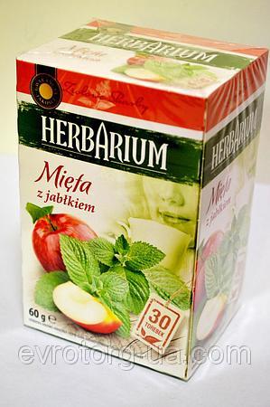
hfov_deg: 18.1
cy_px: 204
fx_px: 846
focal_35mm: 75
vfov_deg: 27.0
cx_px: 135
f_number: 5.6
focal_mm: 50
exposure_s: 1/40
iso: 800
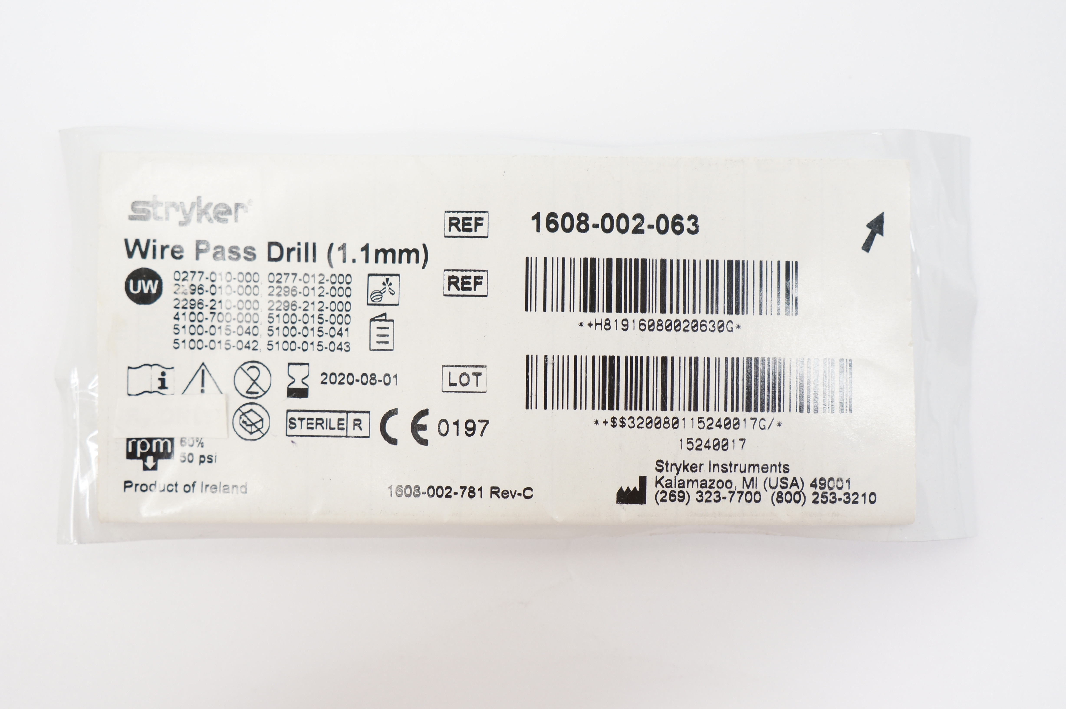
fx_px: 1154
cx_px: 533
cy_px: 354
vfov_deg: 34.1
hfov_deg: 49.6
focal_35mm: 39
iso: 400
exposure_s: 1/50
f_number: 5.6
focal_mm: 26
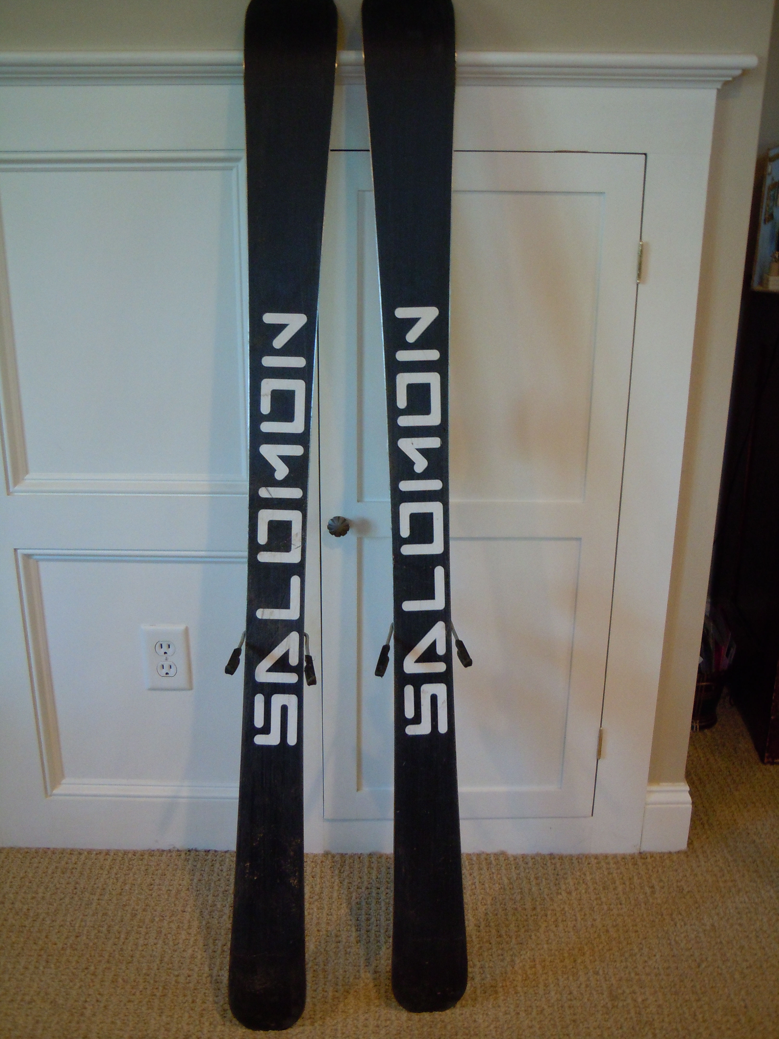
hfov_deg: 36.8
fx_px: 1170
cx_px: 390
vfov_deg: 47.9
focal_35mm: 39
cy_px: 520
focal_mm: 7.1
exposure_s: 1/15
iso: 400
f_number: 3.7
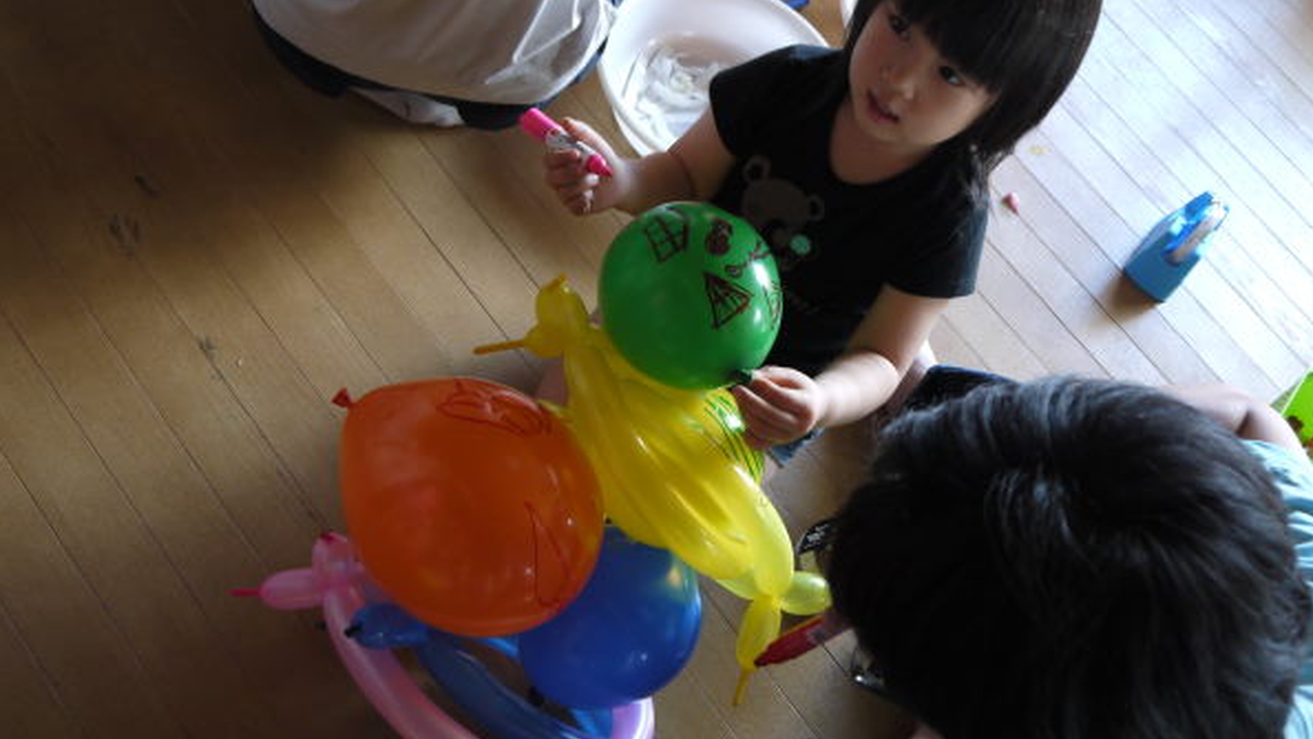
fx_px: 1532
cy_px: 334
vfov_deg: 27.1
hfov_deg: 46.4
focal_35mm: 44
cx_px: 656
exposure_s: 1/50
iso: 400
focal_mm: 20
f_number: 4.2
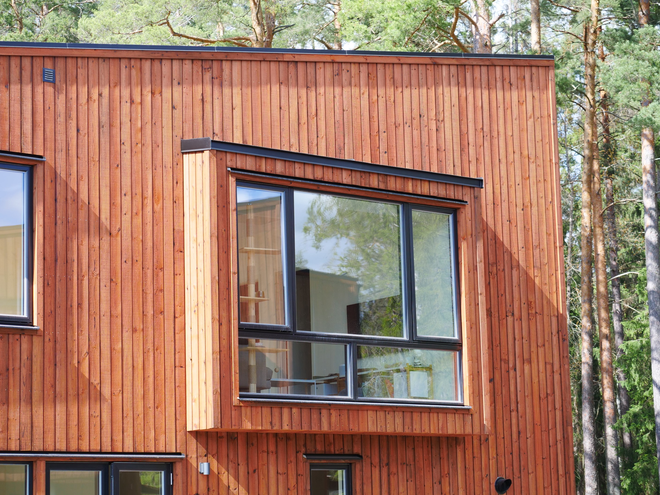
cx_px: 330
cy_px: 248
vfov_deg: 16.4
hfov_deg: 21.8
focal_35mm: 90
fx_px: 1716
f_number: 4
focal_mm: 45
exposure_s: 1/400
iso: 200
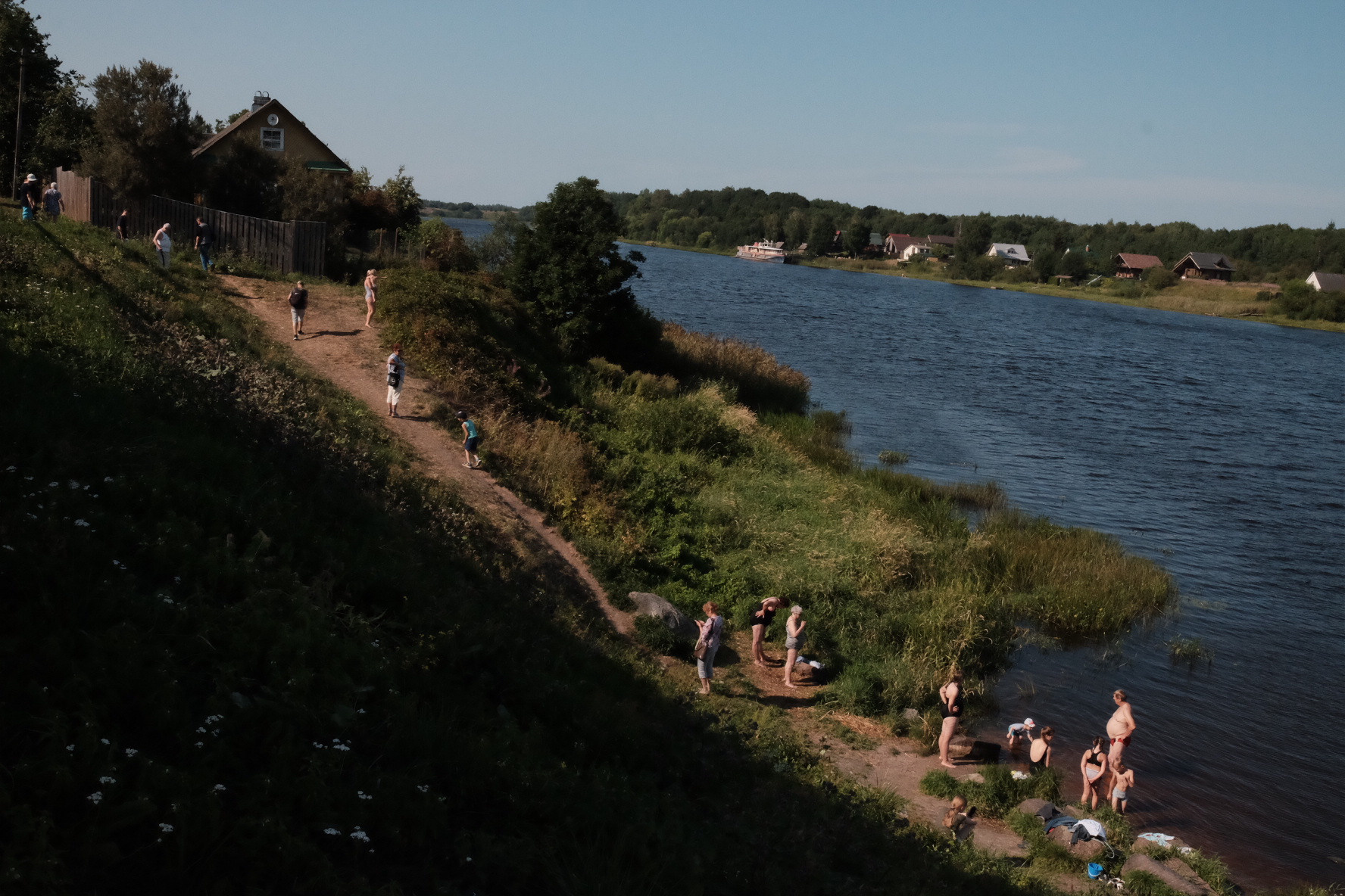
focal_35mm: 35
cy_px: 448
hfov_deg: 54.4
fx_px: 1308
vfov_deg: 37.9
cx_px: 672
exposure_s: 1/1800
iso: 3200
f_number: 16
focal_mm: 23
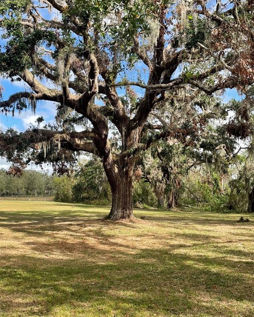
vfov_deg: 44.8
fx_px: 385
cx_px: 103
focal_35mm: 41
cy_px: 158
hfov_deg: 36.4
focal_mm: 4.2
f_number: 1.6
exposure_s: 1/1855
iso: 32
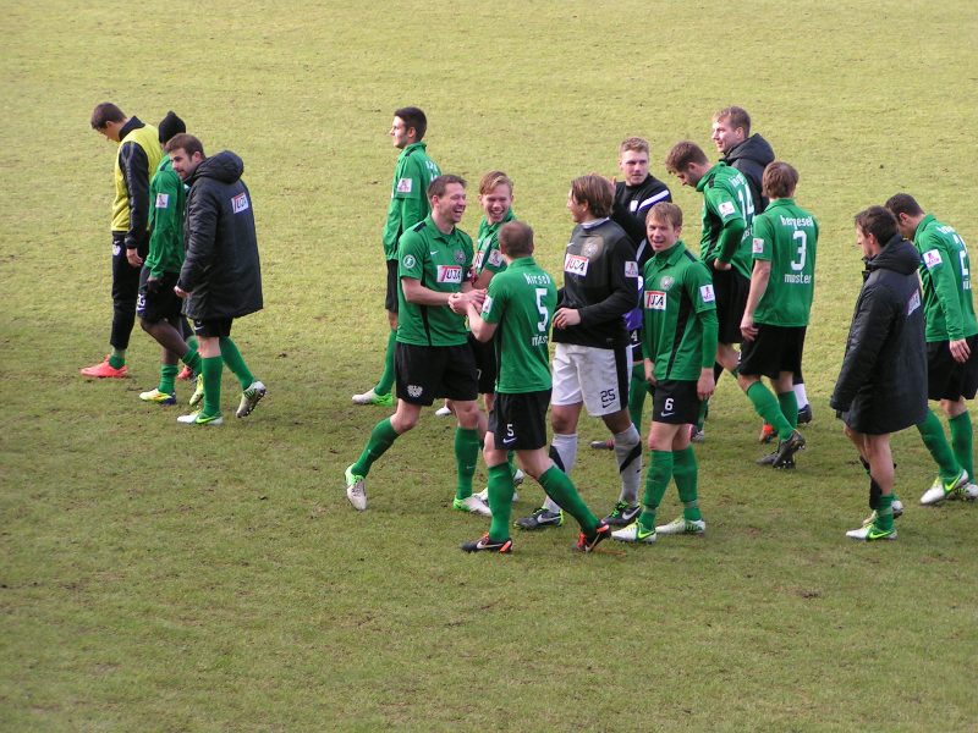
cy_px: 366
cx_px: 489
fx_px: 5086
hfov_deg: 11.0
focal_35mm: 180
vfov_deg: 8.2
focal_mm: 27.5
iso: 80
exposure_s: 1/200
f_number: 3.5
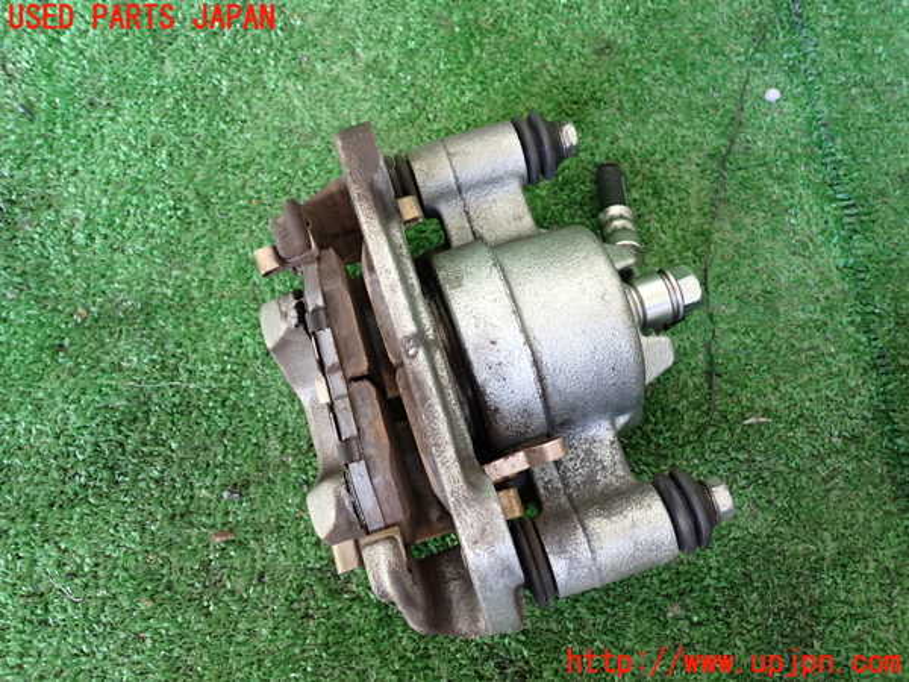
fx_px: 788
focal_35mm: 30
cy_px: 341
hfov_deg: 60.0
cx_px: 454
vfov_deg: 46.8
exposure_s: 1/30
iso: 250
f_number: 2.3
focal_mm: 5.4
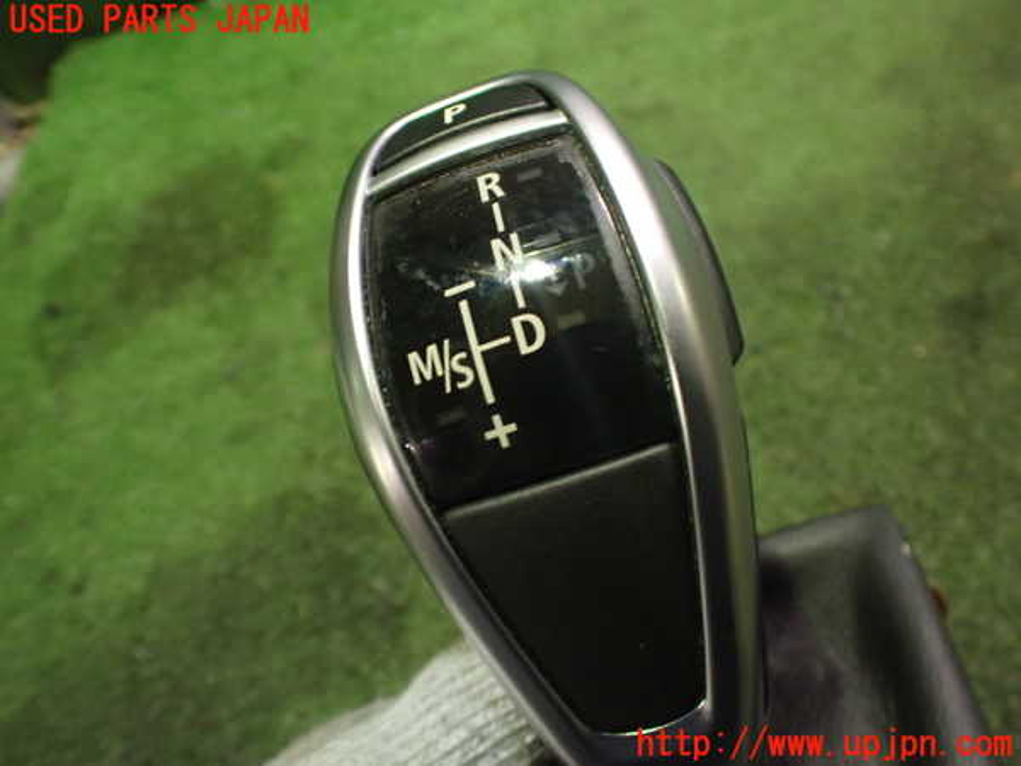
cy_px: 383
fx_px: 885
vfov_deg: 46.8
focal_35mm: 30
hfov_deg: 60.0
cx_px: 510
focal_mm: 5.4
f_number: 2.3
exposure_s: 1/30
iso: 1000
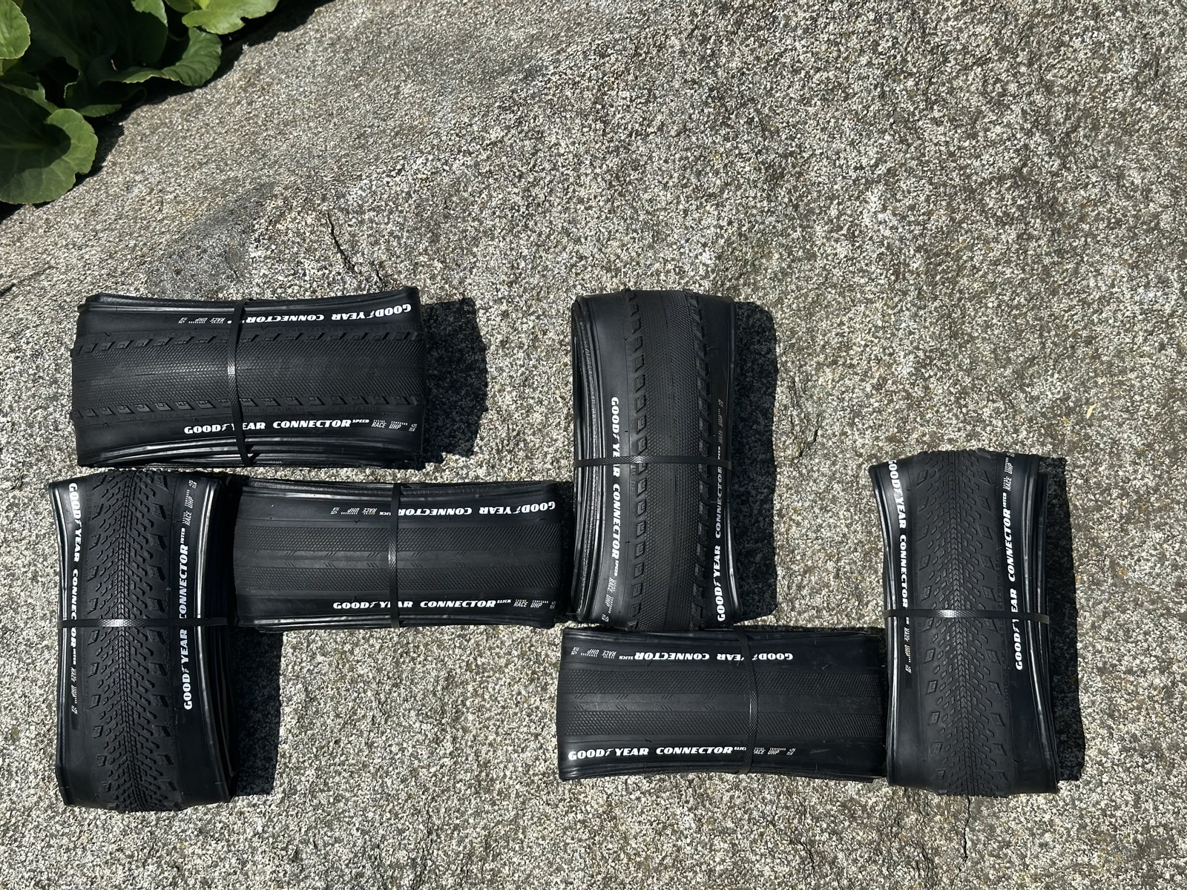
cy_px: 445
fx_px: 1646
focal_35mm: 48
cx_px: 594
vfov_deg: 30.3
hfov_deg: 39.7
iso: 64
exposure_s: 1/4566
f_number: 1.78
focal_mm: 6.86
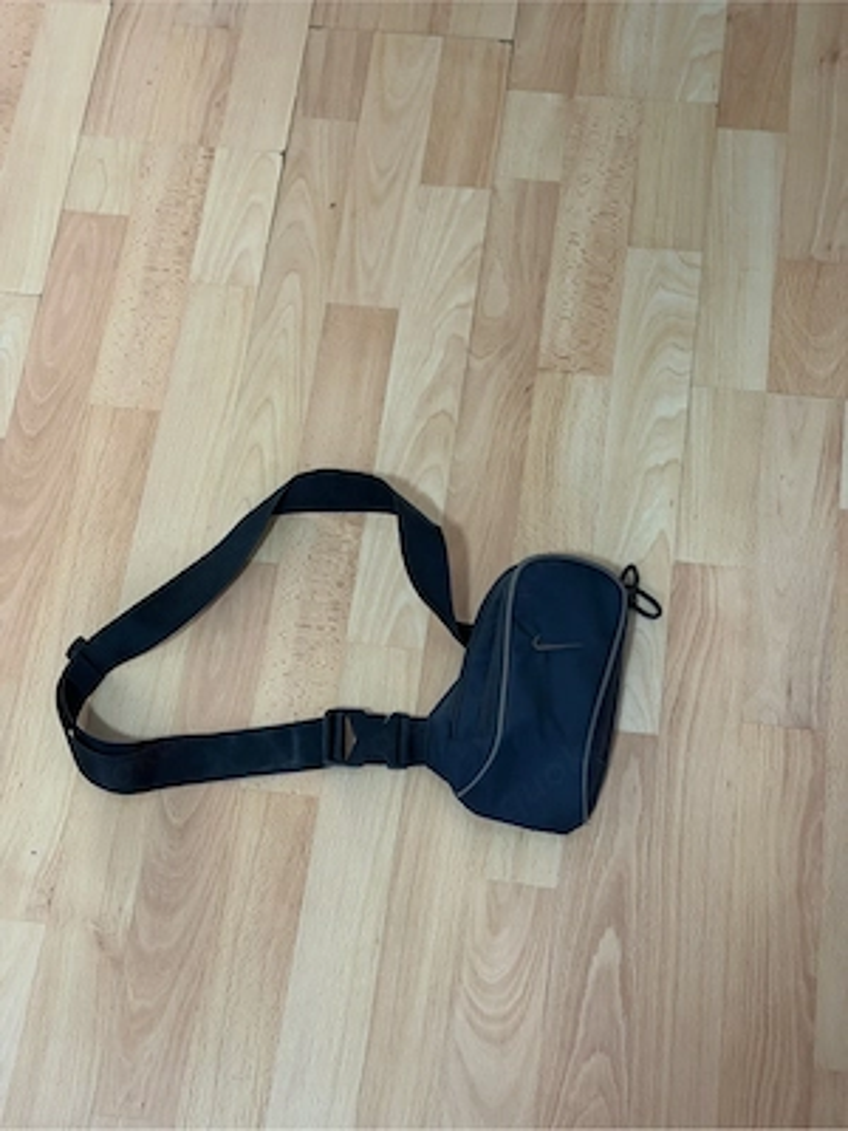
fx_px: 1568
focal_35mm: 48
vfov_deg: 39.7
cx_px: 424
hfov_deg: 30.3
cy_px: 566
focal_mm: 6.76
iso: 500
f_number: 1.78
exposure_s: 1/40
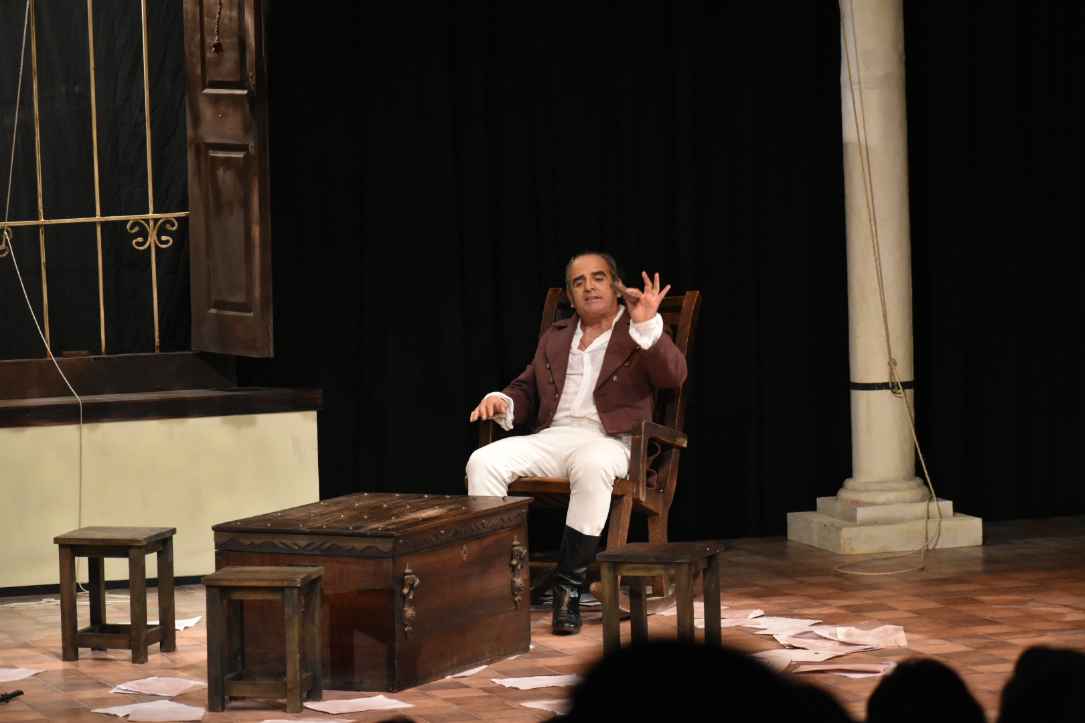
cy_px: 362
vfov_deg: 8.3
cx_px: 542
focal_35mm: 165
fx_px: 4973
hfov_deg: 12.5
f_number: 4.8
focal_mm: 110
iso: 3200
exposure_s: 1/200
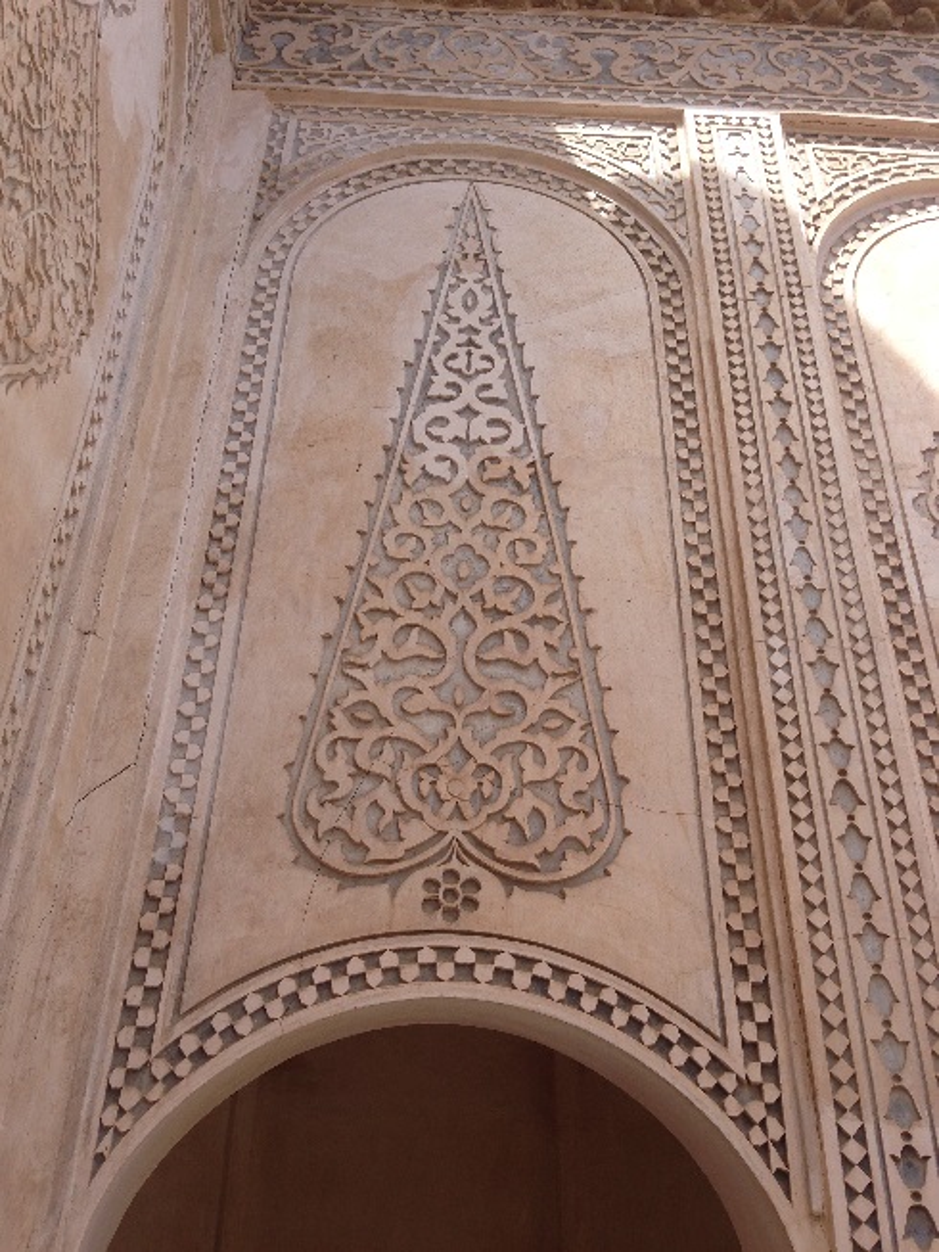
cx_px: 470
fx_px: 1193
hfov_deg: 43.0
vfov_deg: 55.3
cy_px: 626
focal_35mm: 33
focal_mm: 4.12
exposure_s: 1/559
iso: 50
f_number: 2.4
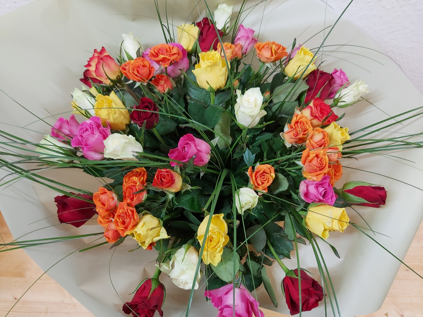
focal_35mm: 26
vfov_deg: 53.1
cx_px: 212
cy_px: 158
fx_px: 318
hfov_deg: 67.3
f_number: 1.7
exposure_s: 1/50
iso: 125
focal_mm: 3.92
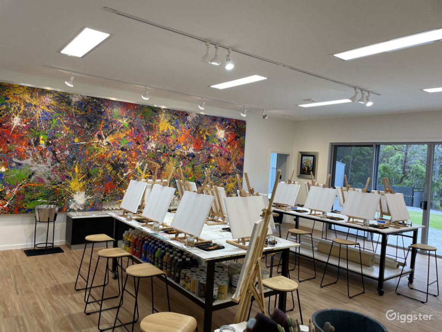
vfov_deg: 53.1
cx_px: 221
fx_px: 332
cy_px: 166
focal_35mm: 26
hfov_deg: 67.3
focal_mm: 4.2
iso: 64
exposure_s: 1/100
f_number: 1.6
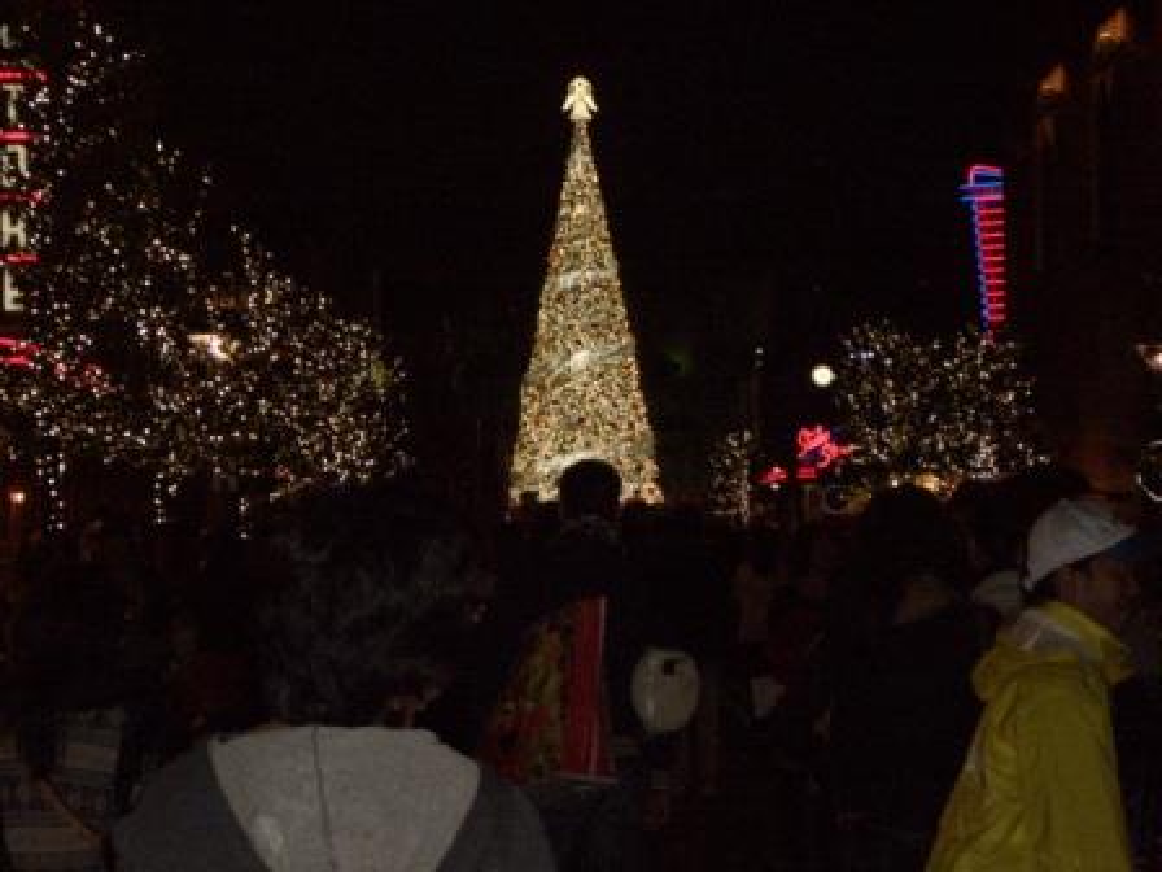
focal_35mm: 105
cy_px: 436
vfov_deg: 14.1
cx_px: 581
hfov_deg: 18.7
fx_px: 3525
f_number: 4.8
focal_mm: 17.4
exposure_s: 1/60
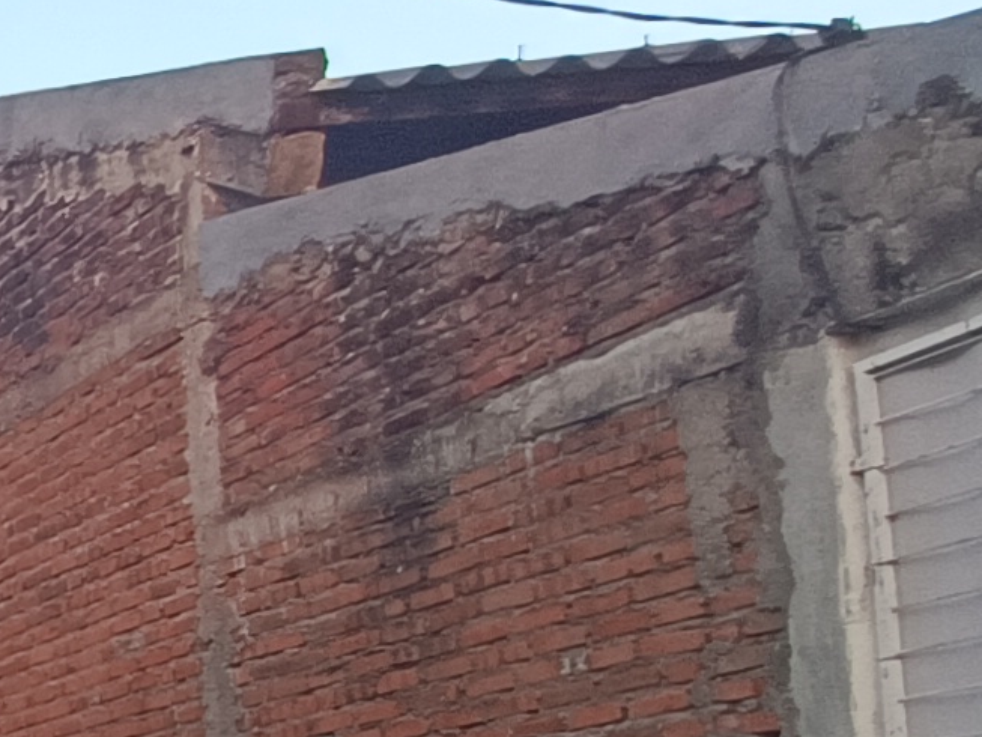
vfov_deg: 17.4
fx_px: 2270
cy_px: 933
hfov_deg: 14.7
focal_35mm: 80
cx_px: -1400
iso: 50
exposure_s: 1/137
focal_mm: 1.66
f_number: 2.2
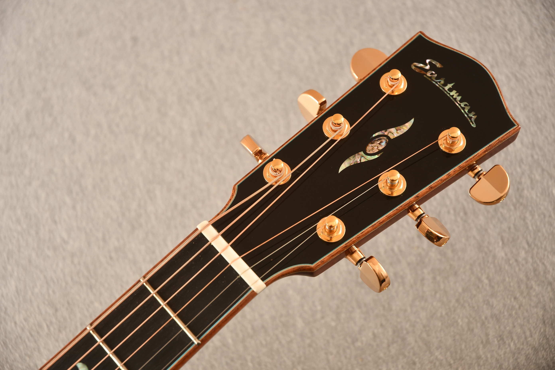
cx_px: 278
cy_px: 185
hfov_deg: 19.5
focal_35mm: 105
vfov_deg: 13.0
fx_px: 1619
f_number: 4.5
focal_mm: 70
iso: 200
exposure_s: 1/50
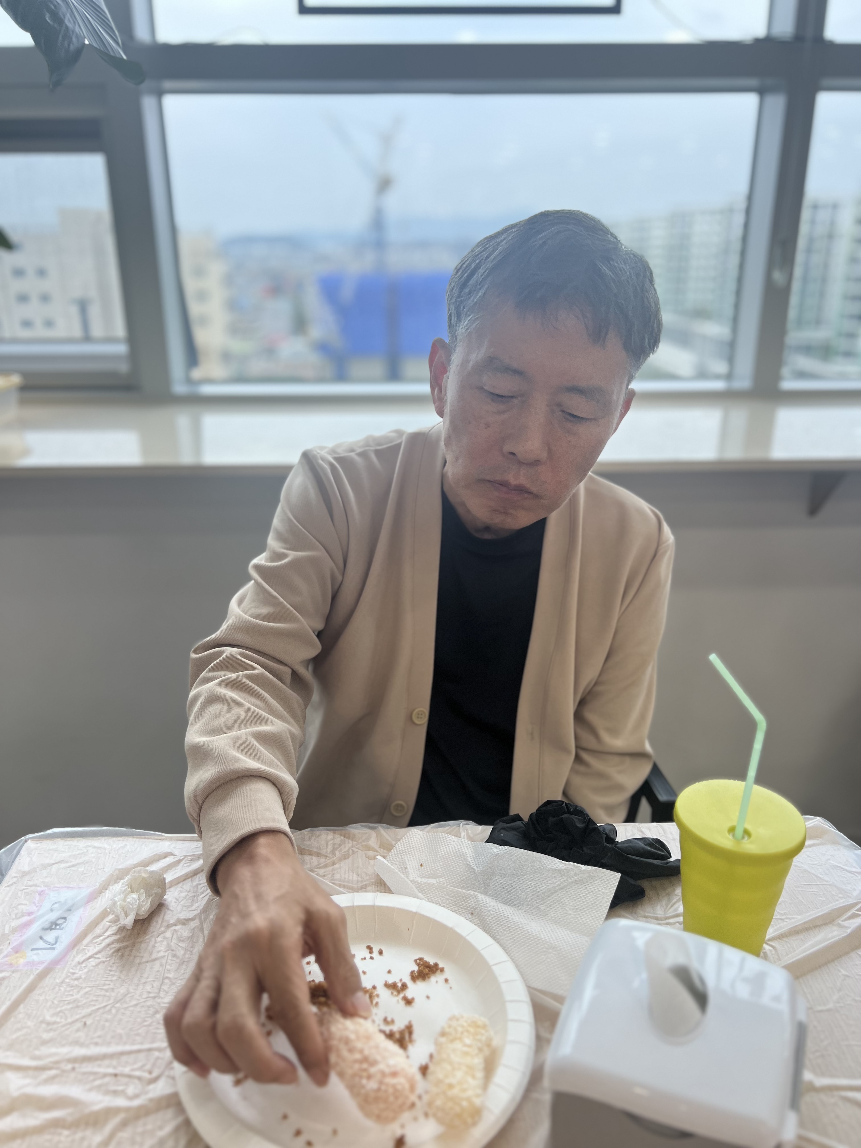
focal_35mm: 26
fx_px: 862
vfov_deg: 67.3
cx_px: 430
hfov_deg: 53.1
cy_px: 574
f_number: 1.5
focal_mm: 5.7
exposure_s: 1/217
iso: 40
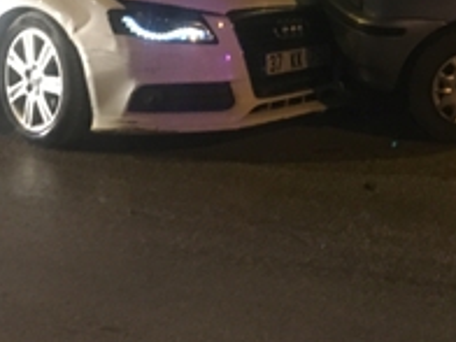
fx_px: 1172
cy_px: -21
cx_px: 323
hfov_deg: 21.9
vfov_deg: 16.2
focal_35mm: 89
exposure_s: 1/17
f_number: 2.2
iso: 250
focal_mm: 4.15
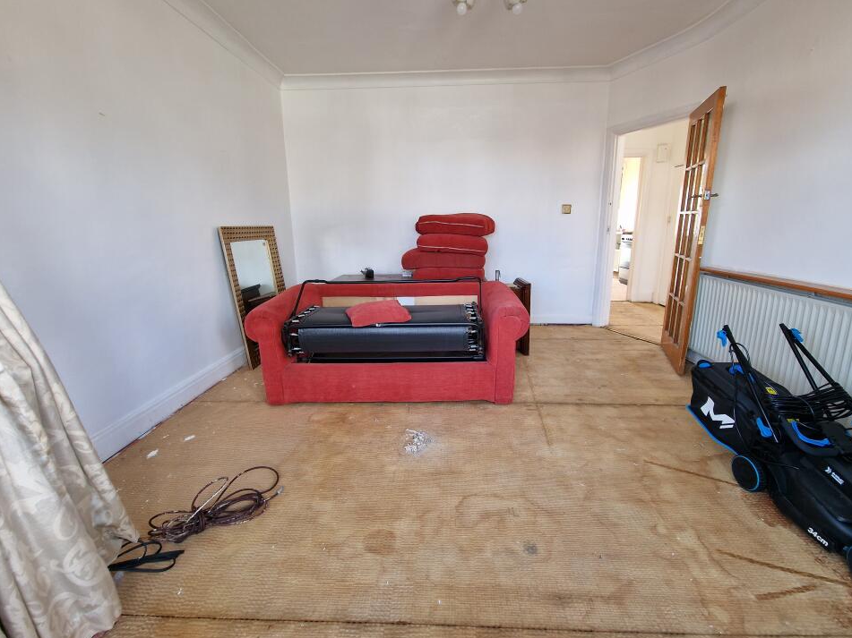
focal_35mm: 14
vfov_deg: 85.6
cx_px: 442
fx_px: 345
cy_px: 300
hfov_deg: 102.0
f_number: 2.2
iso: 100
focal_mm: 2.2
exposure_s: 1/50
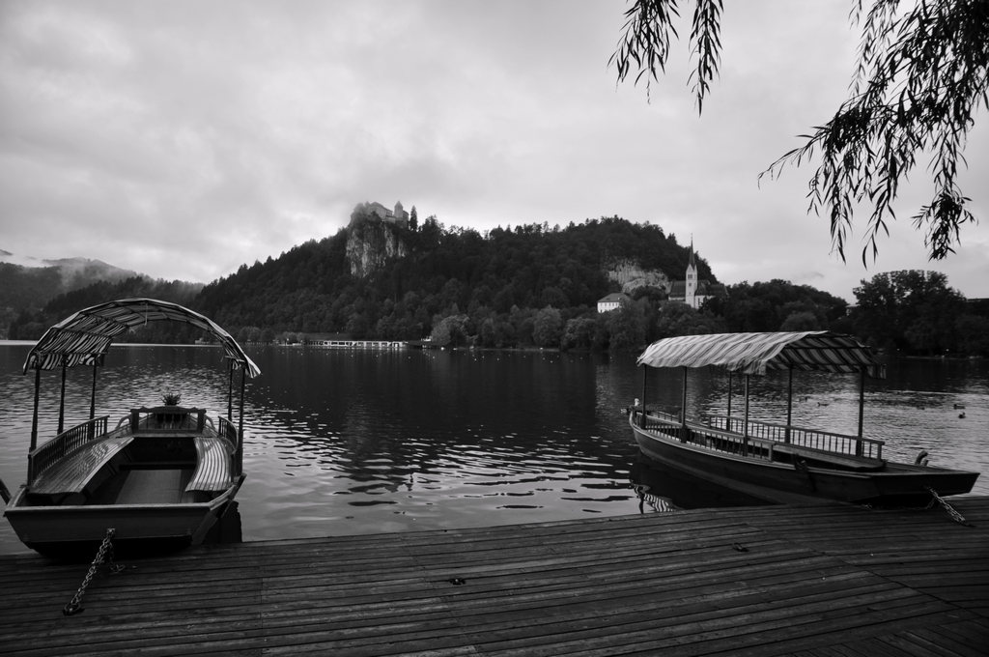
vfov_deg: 53.0
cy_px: 328
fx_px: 658
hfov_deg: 73.8
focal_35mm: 24
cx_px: 494
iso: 200
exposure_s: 1/100
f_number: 4
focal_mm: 16
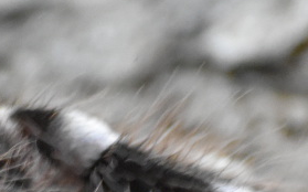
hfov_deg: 1.0
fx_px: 17894
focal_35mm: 2133
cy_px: 200
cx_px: 72
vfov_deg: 0.6
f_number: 6
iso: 3200
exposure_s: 1/50
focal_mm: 240
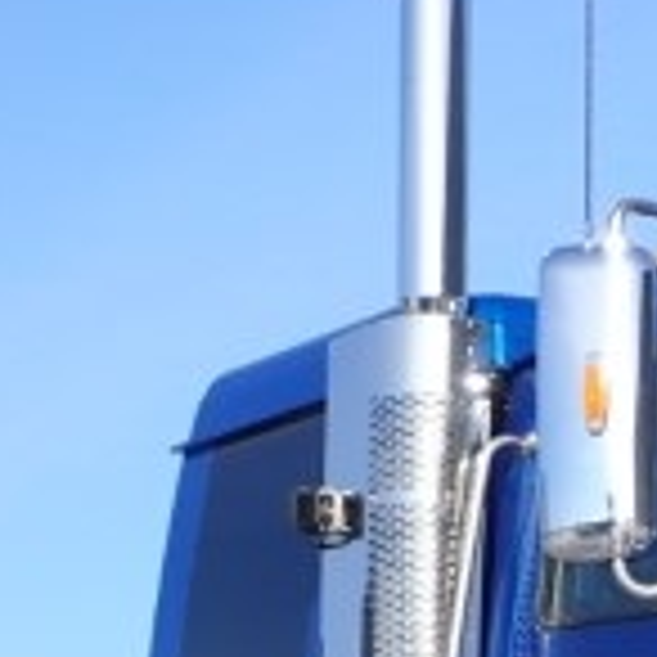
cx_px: 981
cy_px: 868
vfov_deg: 10.0
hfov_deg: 9.9
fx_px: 3672
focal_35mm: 171
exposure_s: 1/800
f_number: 4
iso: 100
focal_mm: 7.84
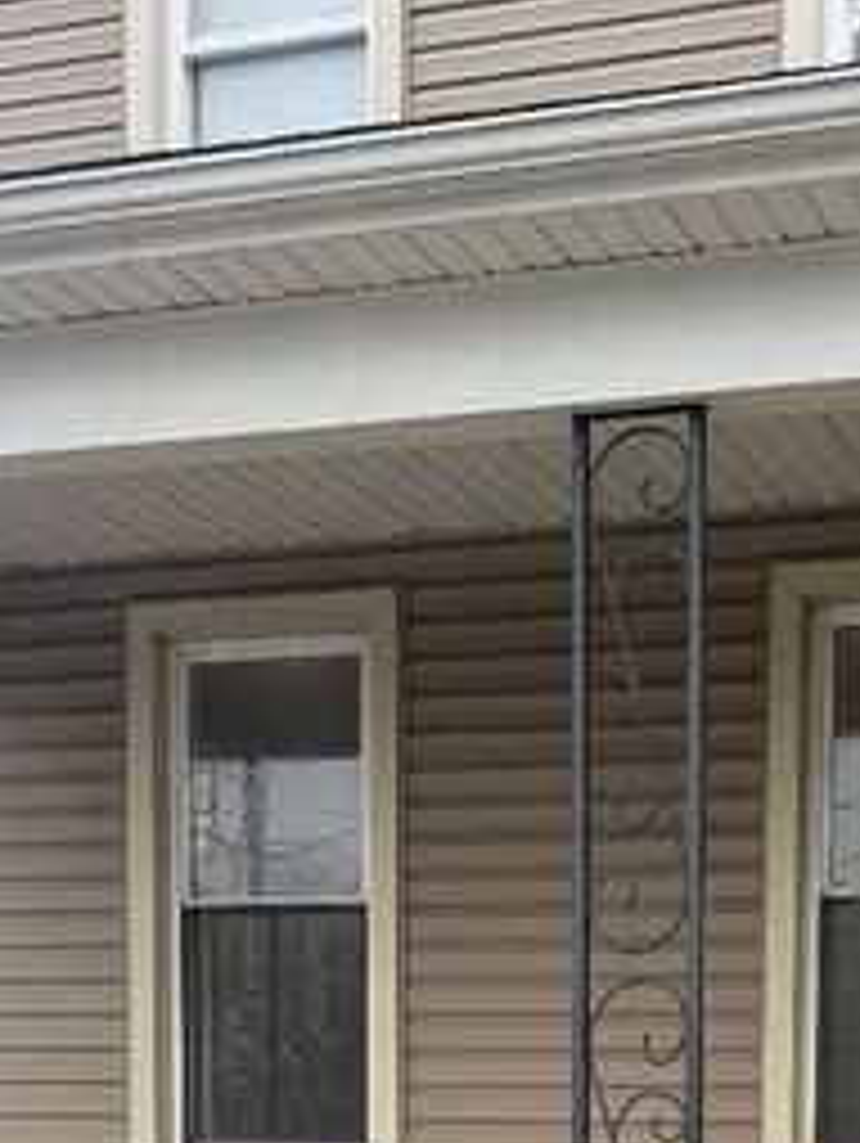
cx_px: 797
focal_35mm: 63
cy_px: 1339
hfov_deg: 22.7
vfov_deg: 27.4
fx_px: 2083
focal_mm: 6.76
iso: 80
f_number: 1.78
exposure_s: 1/955
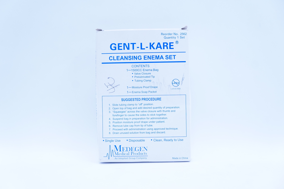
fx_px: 390
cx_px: 142
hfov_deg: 40.0
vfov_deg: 27.2
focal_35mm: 50
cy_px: 94
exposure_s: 1/125
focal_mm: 33
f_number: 5.6
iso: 800
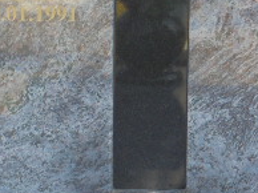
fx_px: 1794
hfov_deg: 8.2
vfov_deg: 6.2
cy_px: 83
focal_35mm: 241
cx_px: 144
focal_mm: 13.1
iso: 100
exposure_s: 1/40
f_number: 6.1
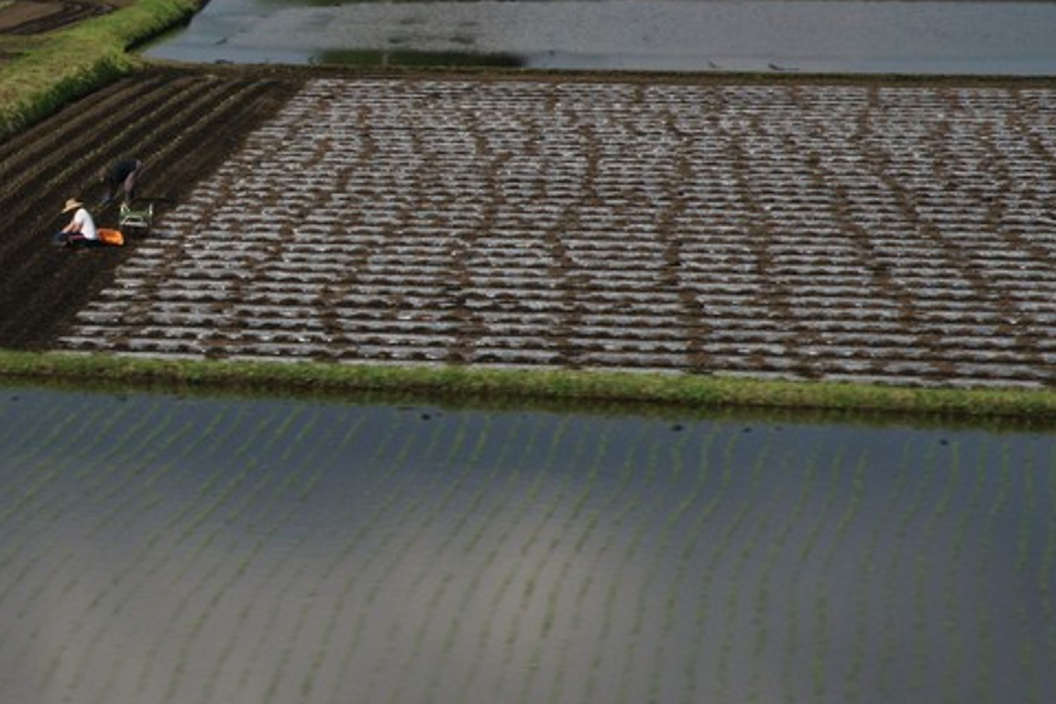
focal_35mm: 168
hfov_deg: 12.1
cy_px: 301
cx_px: -80
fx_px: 4928
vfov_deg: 8.2
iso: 400
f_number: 11
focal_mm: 70
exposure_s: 1/160
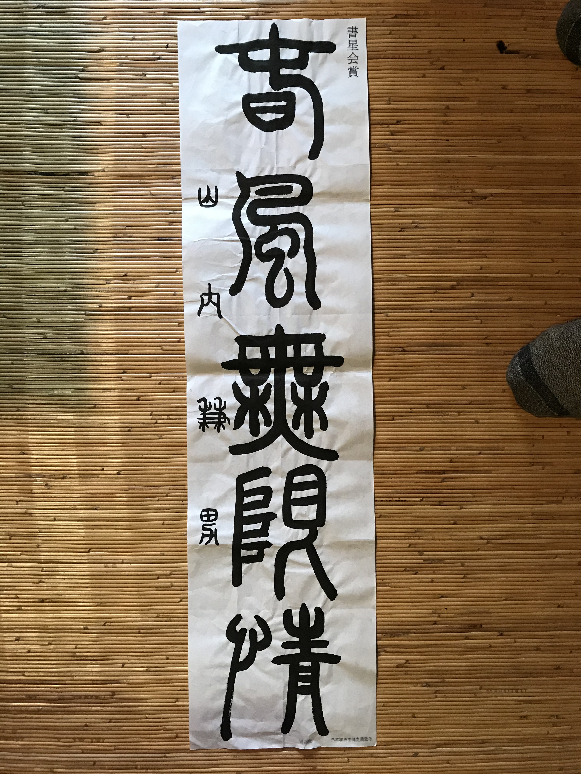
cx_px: 290
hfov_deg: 49.7
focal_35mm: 28
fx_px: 627
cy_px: 387
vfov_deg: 63.4
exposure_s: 1/15
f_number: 1.8
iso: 64
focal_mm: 3.99
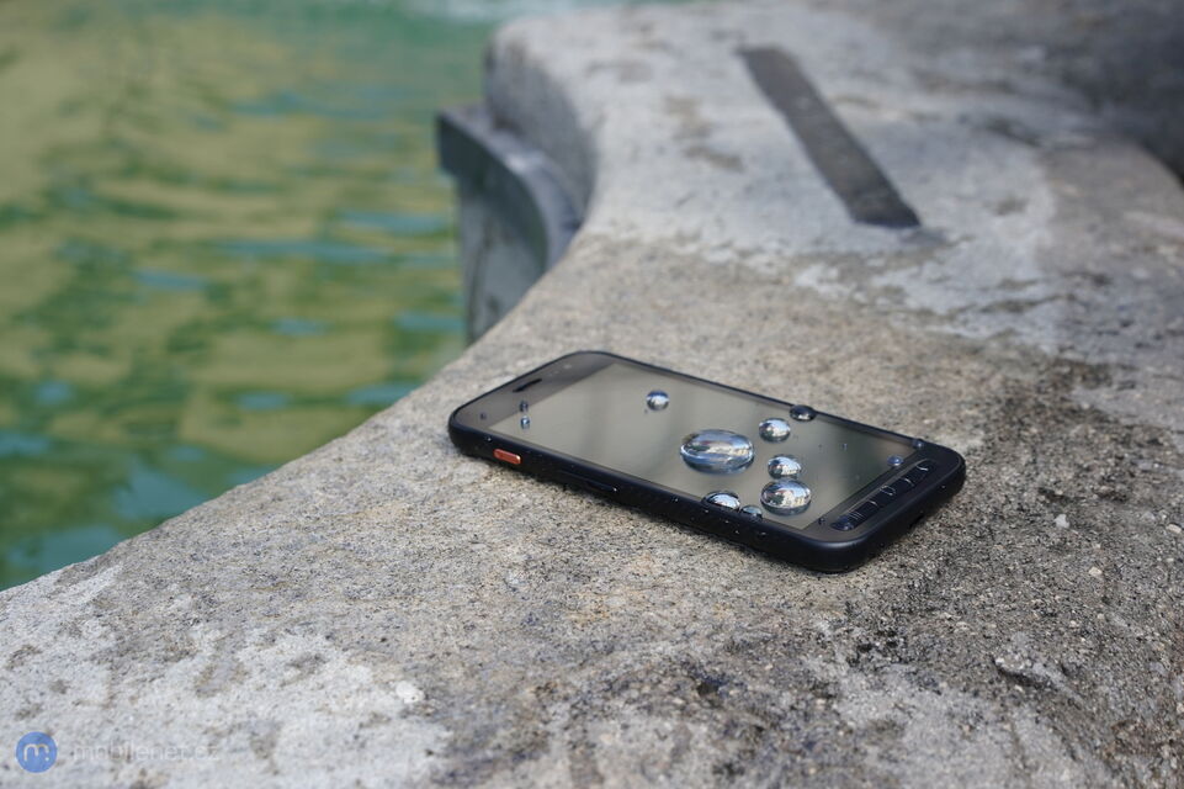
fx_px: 1808
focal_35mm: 55
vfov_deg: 24.6
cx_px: 592
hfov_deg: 36.3
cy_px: 394
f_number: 7.1
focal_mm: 55
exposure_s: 1/250
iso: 320
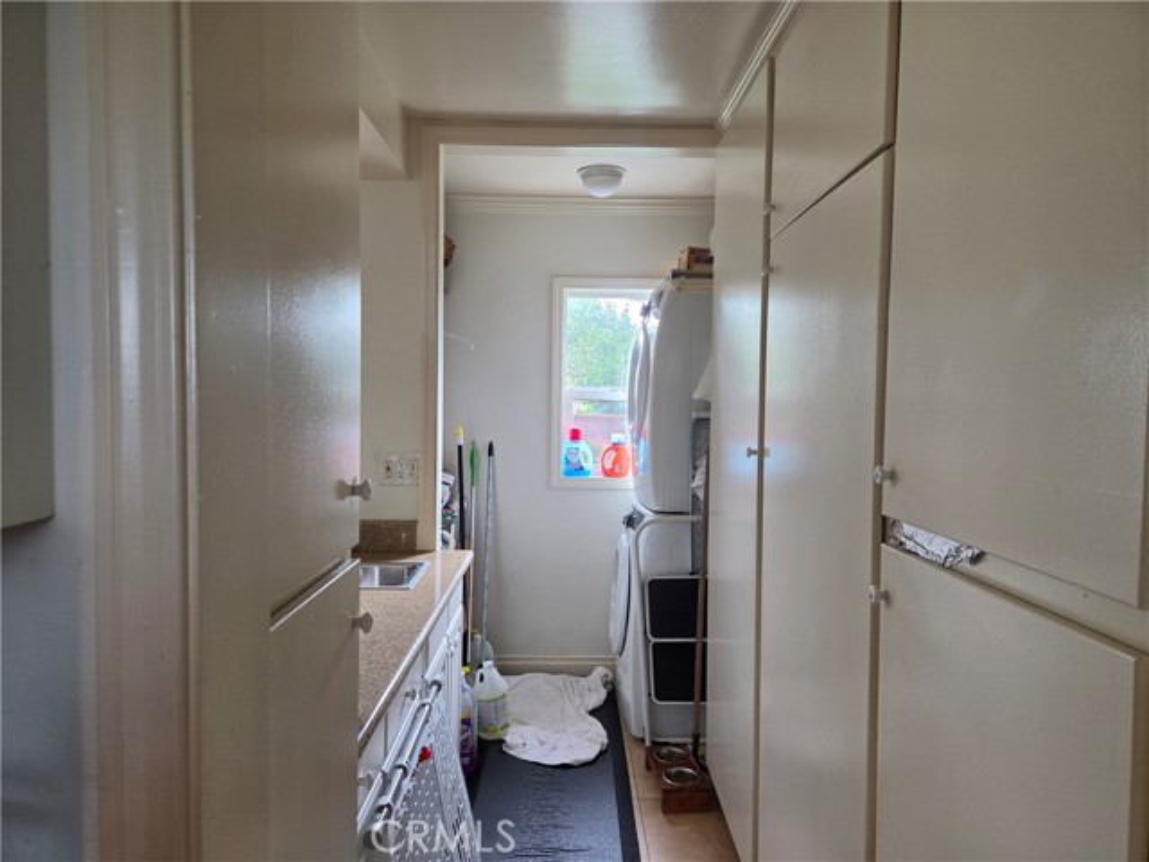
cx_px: 574
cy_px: 431
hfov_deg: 73.9
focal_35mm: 23
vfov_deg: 58.9
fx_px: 763
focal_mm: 5.4
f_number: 1.8
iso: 160
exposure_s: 1/180
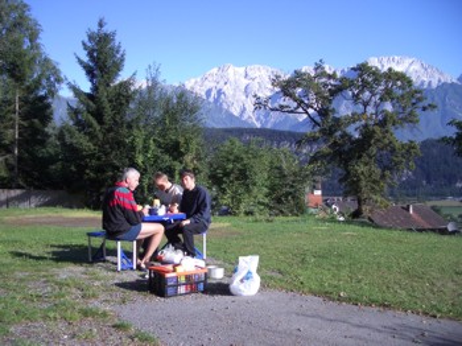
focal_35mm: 35
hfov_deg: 52.7
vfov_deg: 40.7
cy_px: 173
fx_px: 467
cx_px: 231
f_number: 2.6
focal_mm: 5.8
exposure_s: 1/640
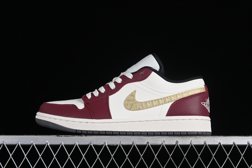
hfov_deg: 27.0
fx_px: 525
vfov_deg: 18.2
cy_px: 84
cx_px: 126
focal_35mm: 75
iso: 160
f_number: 8
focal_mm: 50
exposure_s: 1/80
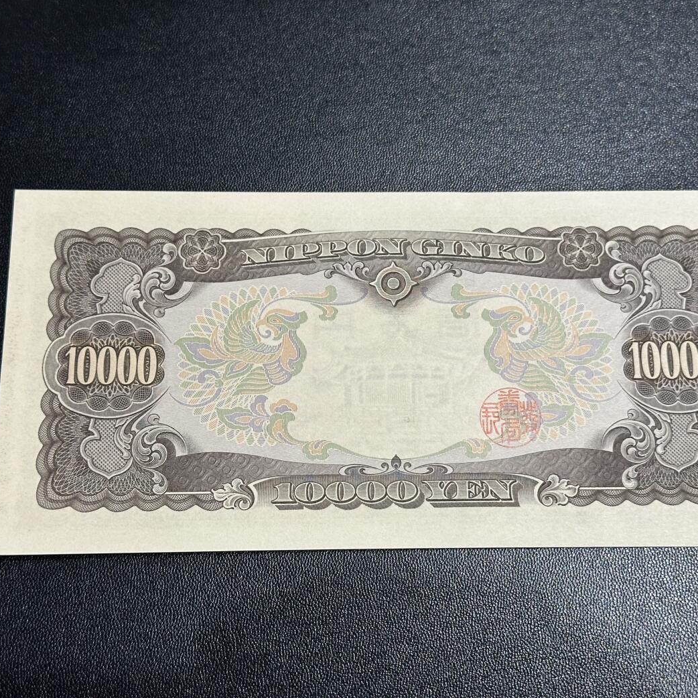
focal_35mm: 57
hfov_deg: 30.0
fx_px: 1300
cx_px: 395
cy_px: 350
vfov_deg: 30.0
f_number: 1.78
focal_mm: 6.86
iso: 125
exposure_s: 1/50
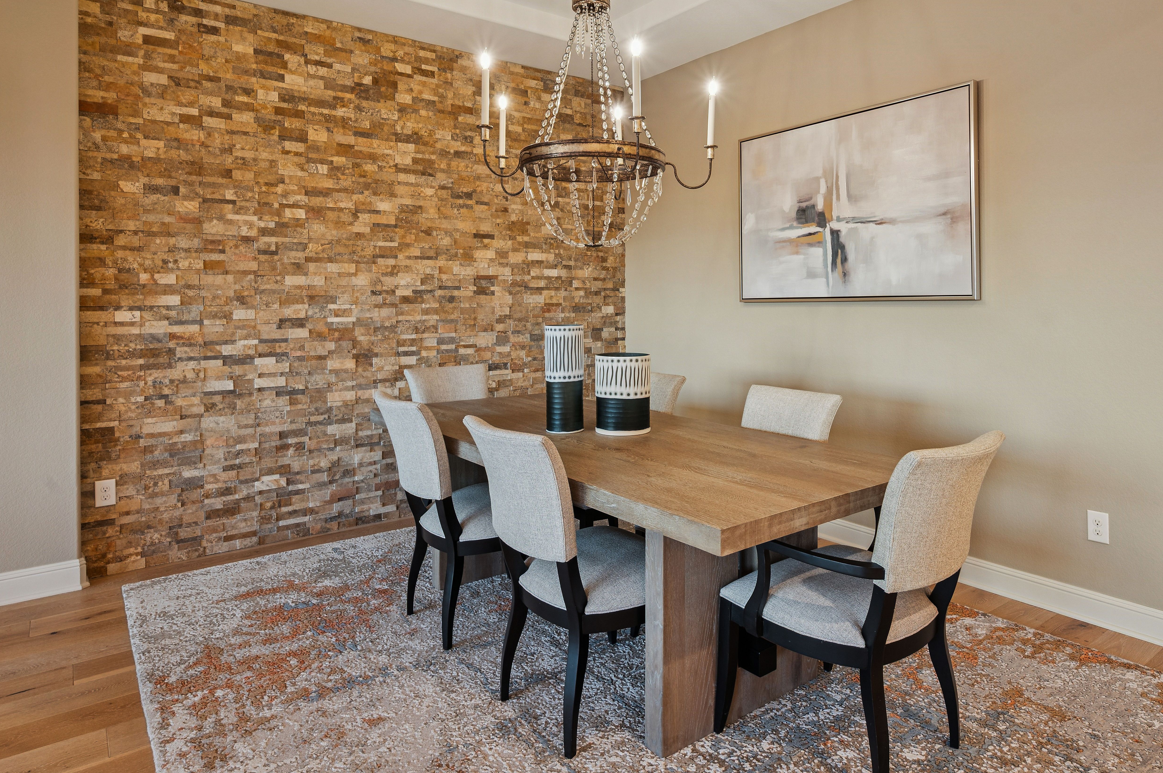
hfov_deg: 78.2
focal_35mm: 22
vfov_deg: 56.9
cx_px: 656
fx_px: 710
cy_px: 332
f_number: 9
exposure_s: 1/8
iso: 400
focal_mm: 18
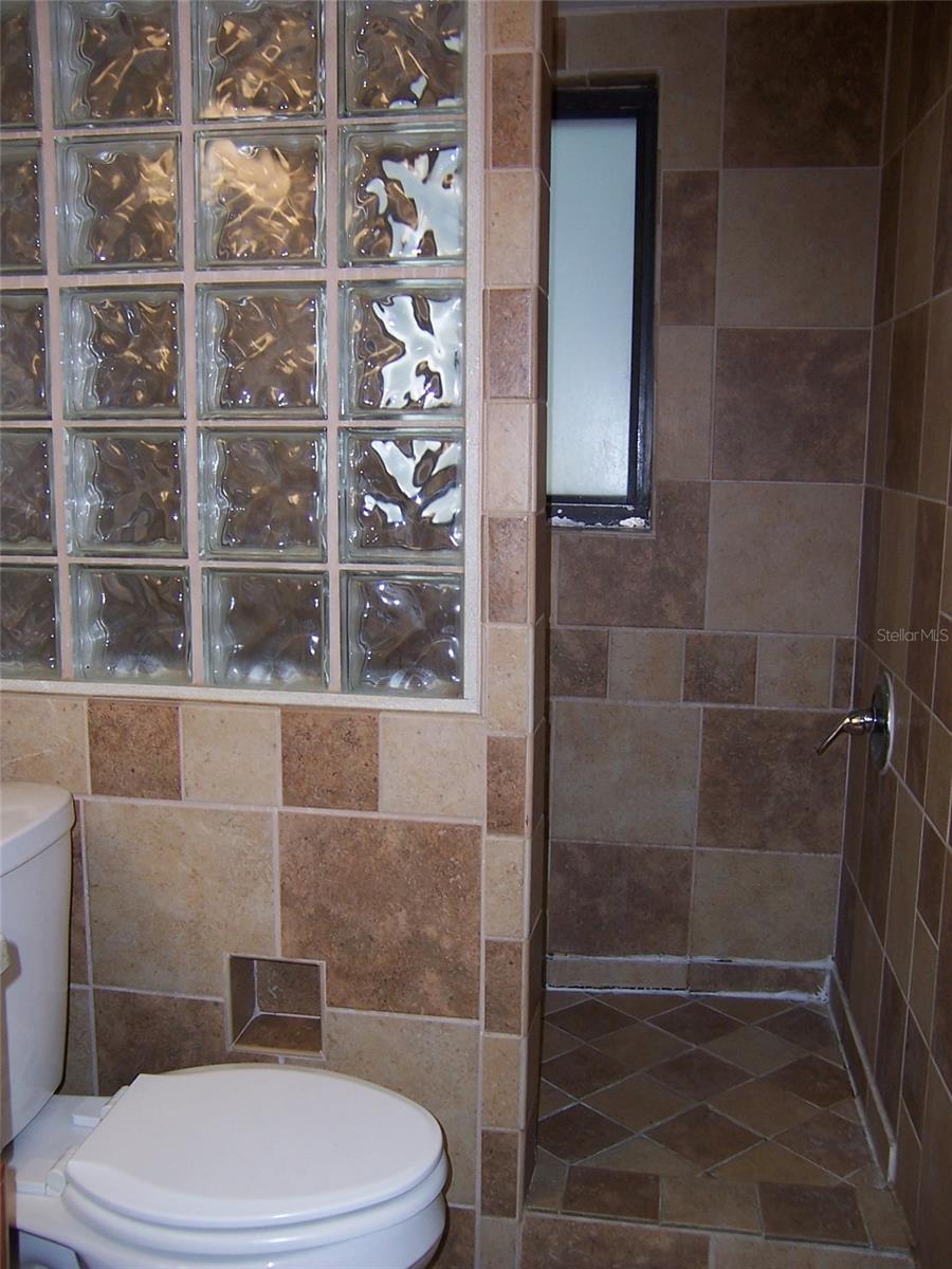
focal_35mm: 33
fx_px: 1210
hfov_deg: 42.9
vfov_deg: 55.4
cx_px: 476
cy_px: 634
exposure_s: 1/60
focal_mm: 5.5
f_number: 2.8
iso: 80
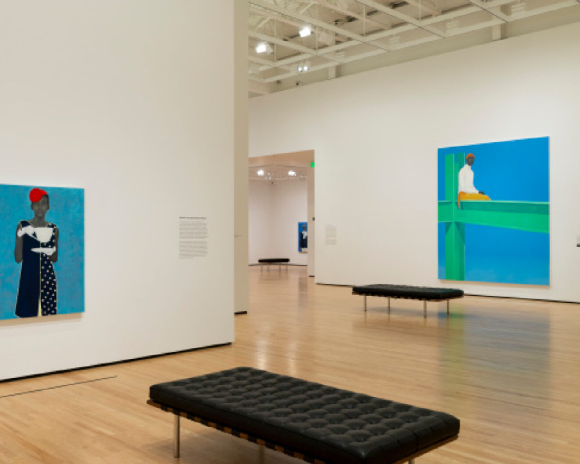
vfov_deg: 40.1
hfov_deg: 49.0
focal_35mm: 37
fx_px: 635
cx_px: 264
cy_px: 235
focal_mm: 32
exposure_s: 1/13
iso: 400
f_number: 8
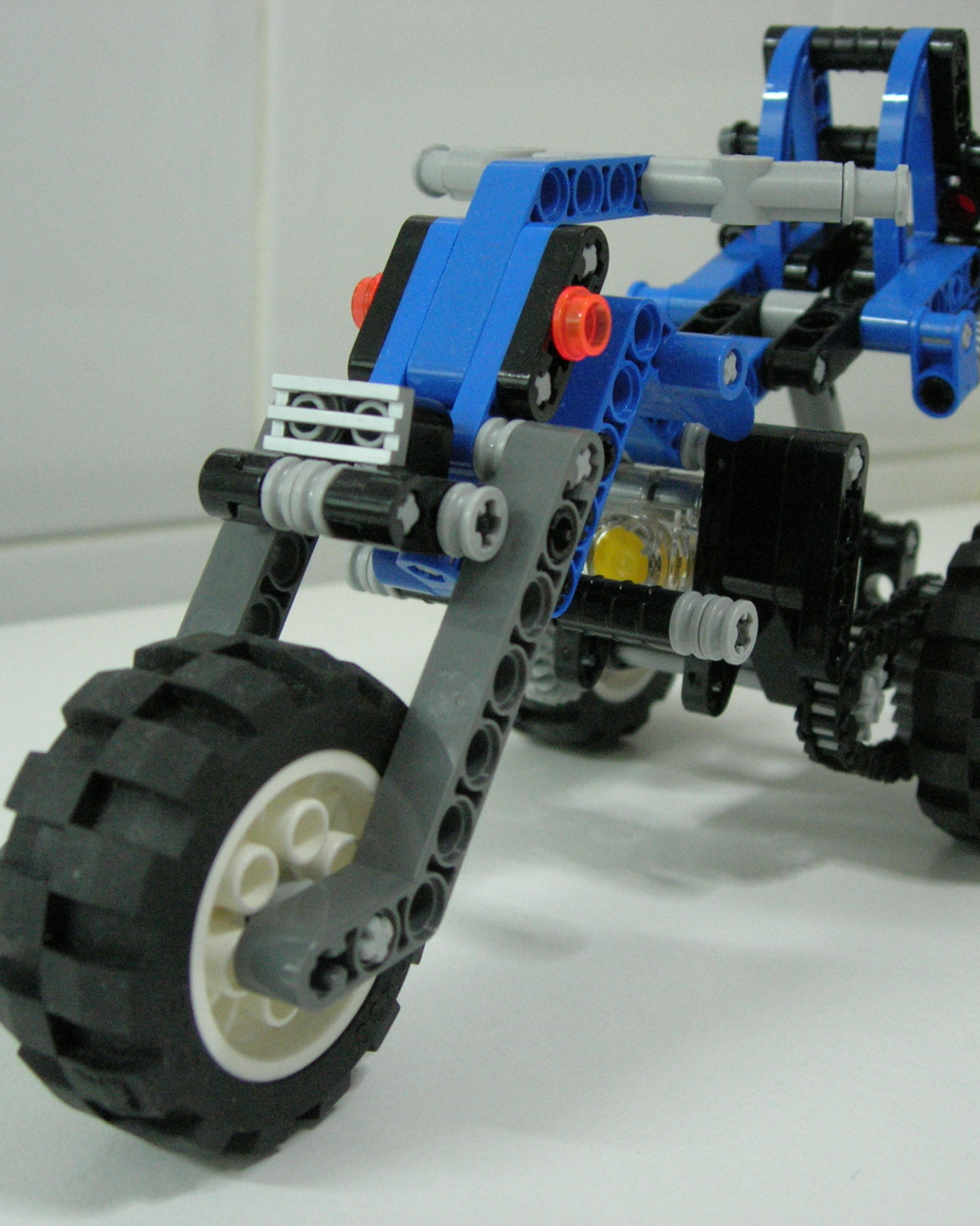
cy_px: 615
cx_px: 601
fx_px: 1813
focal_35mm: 50
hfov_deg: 30.1
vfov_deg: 37.3
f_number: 2.8
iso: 200
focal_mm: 7.8
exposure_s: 1/29
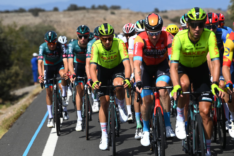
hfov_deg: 10.3
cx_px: 117
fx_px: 1300
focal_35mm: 200
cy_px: 78
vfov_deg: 6.9
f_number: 6.3
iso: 320
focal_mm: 200
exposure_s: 1/2500
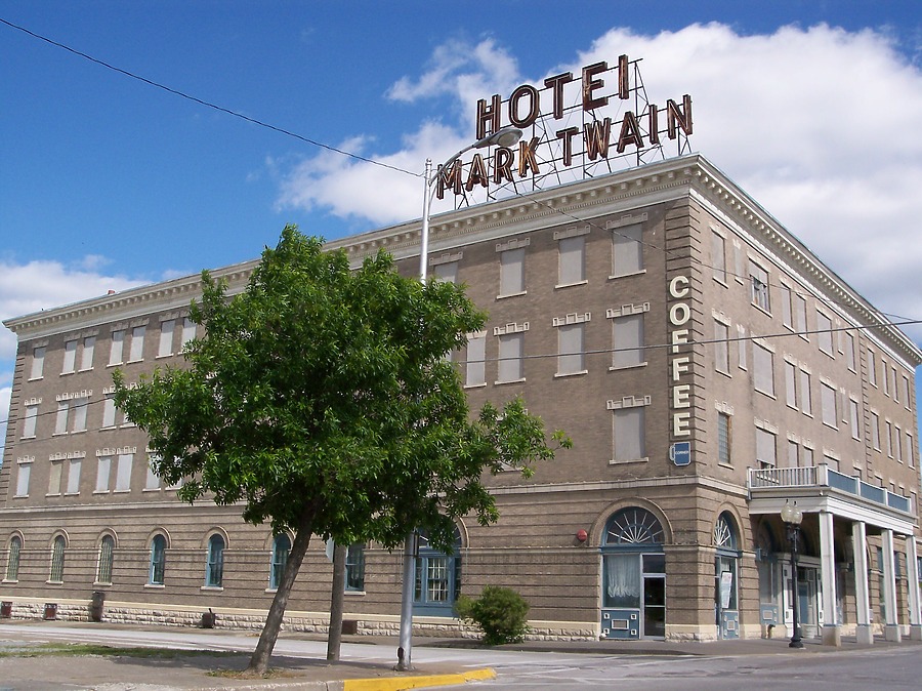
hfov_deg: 49.0
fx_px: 1012
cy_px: 346
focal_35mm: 38
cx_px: 461
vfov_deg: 37.7
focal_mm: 8
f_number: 4.8
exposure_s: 1/700
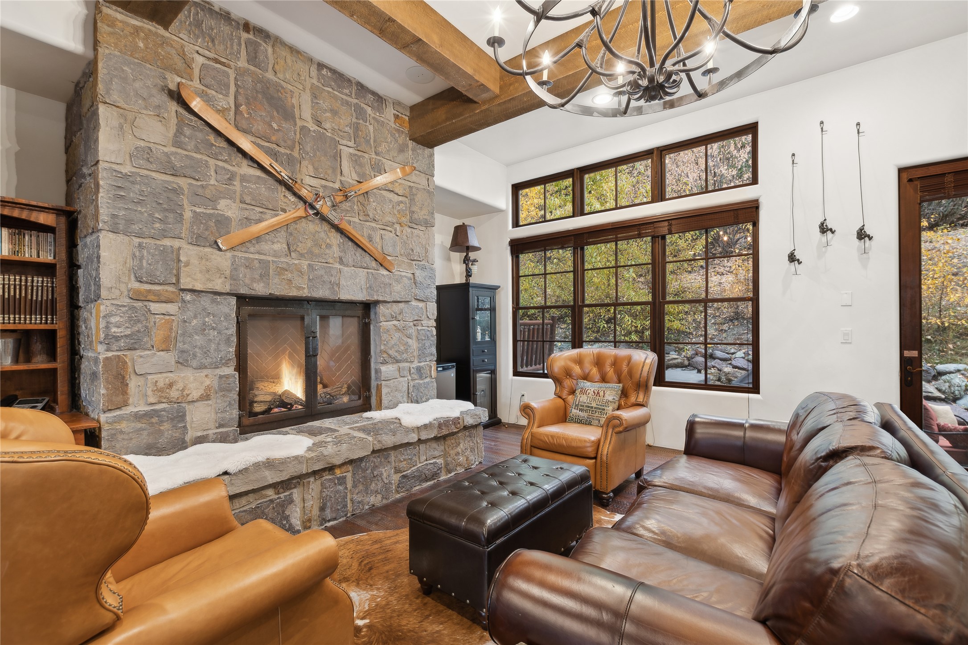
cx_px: 484
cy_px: 322
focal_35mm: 15
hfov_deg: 100.4
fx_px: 403
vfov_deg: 77.3
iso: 100
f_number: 6.3
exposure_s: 1/2
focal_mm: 10
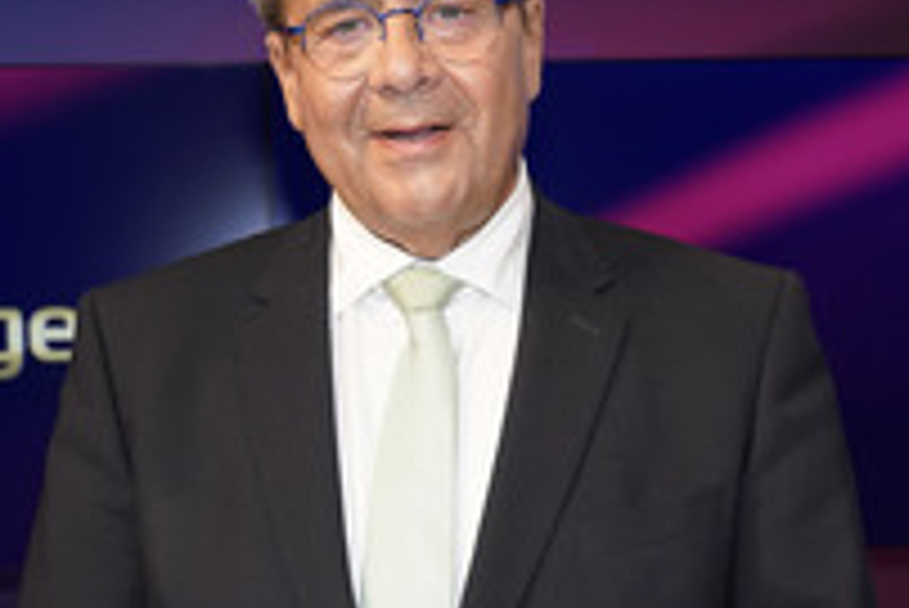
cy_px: 428
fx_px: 1971
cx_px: 457
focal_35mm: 78
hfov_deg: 26.0
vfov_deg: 17.5
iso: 2000
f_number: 5
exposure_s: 1/160
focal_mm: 35
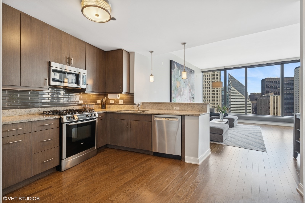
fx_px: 136
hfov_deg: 96.7
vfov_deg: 73.7
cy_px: 102
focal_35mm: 16
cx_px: 152
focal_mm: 16
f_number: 8
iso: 320
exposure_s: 1/30
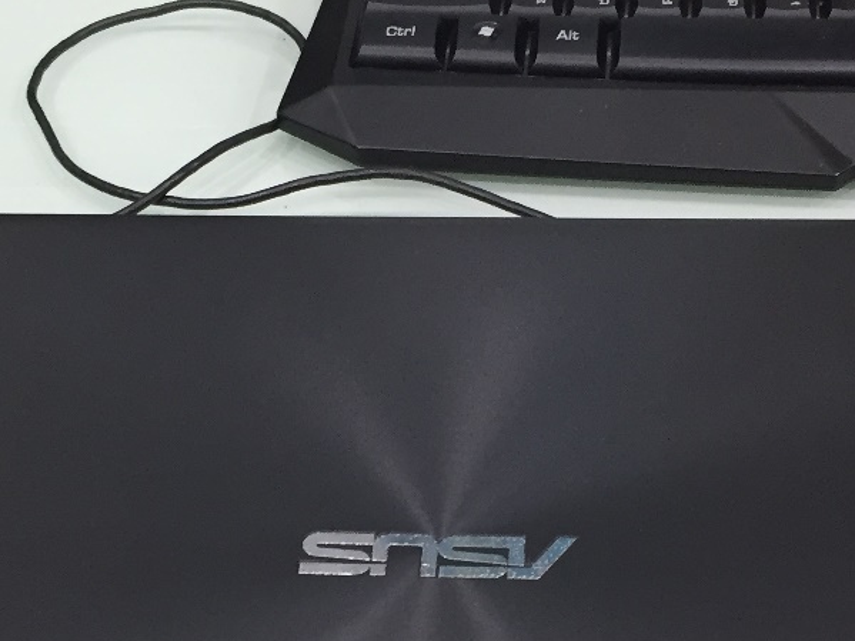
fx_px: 1951
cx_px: 388
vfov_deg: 18.5
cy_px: 503
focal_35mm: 79
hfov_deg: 24.7
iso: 125
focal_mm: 4.15
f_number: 2.2
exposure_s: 1/33
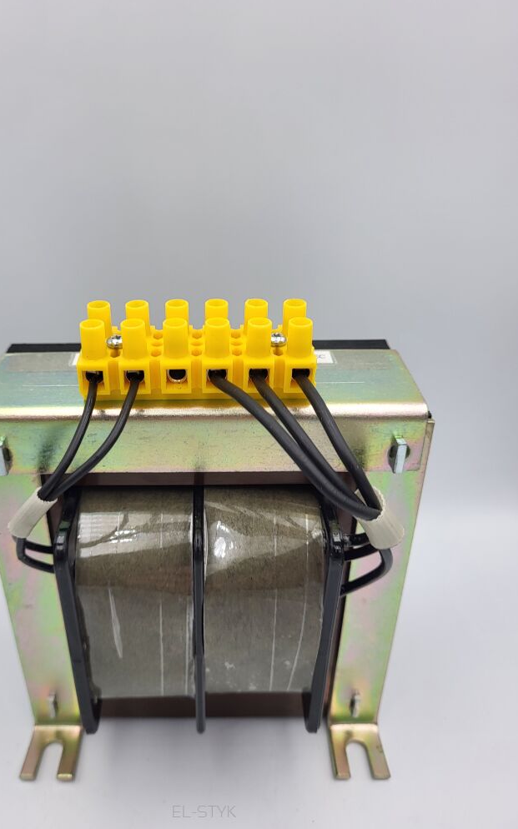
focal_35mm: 28
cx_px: 205
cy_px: 417
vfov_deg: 66.5
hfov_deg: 44.3
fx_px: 633
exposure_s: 1/315
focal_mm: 5.4
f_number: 1.8
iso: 40
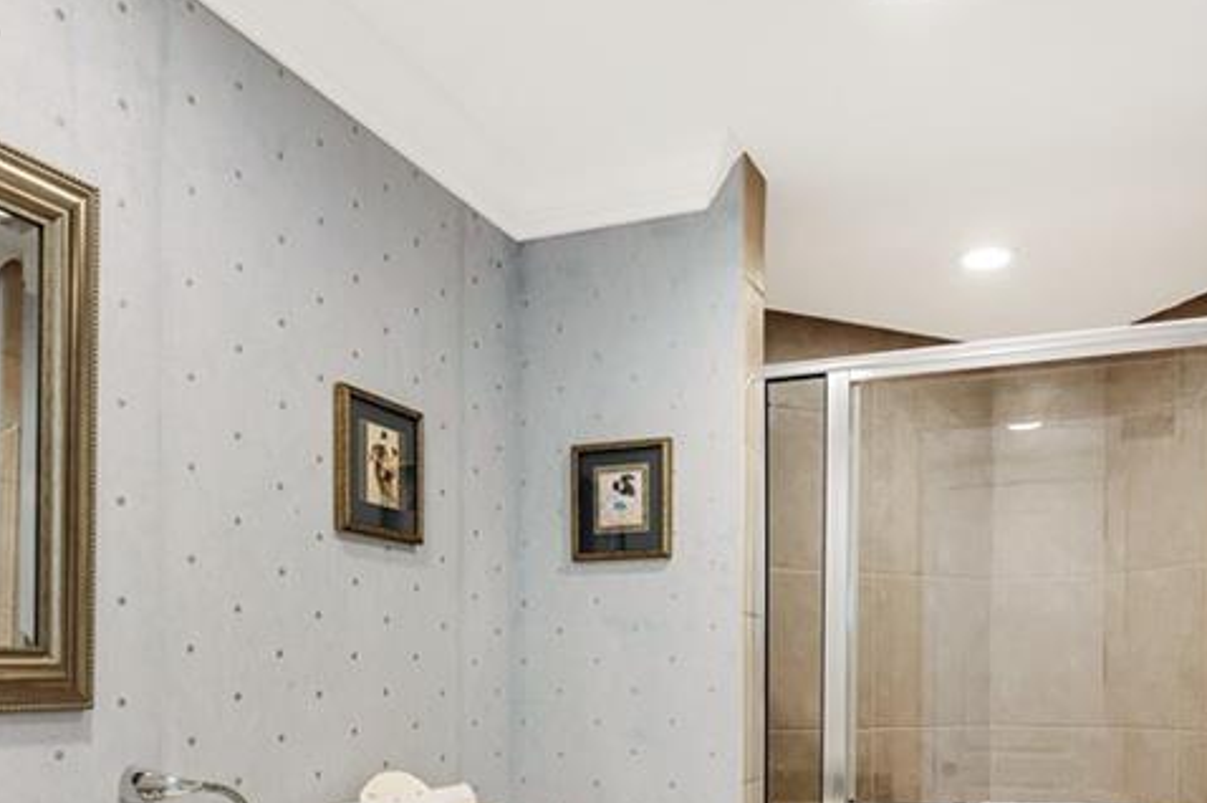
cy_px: 643
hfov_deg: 61.6
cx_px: 707
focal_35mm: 30
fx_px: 1005
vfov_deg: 41.7
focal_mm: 14
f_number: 11
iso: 160
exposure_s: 1/6
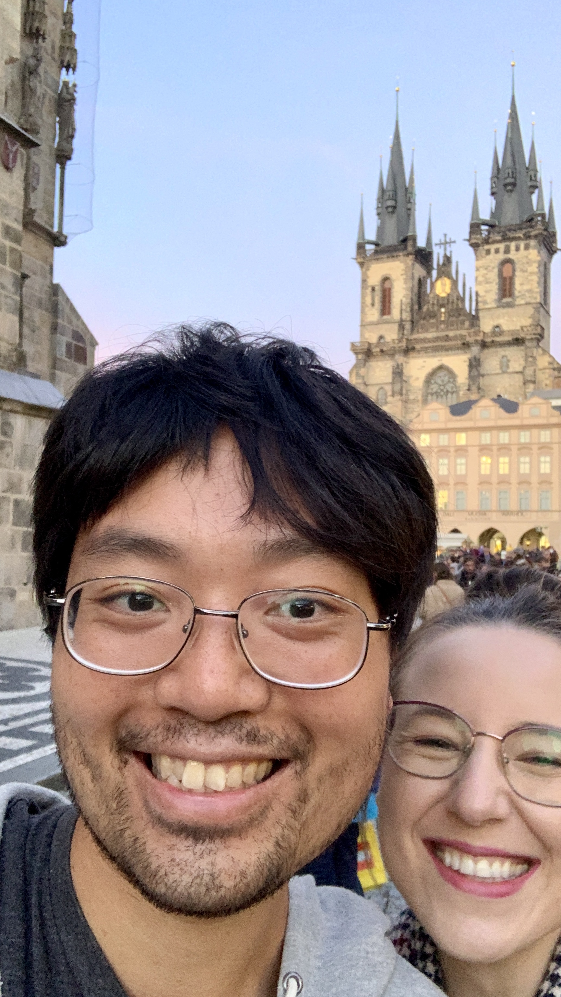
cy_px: 498
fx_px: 926
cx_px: 282
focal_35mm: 35
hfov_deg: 33.7
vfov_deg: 56.6
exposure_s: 1/25
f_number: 2.2
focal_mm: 2.87
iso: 400
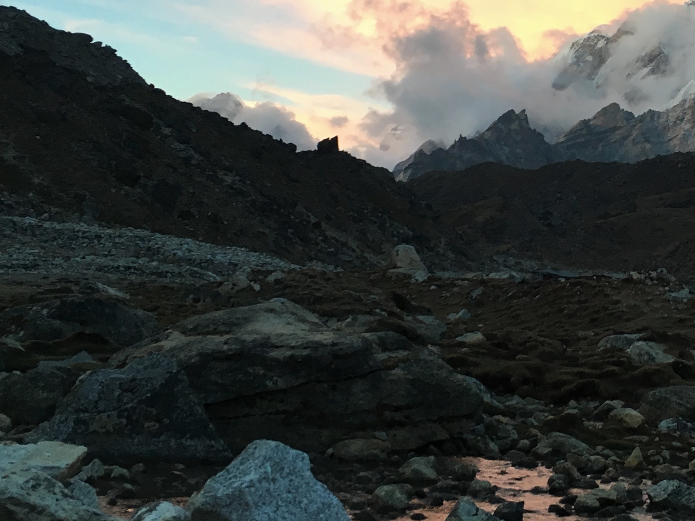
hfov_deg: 31.1
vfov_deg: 24.2
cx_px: 592
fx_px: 1205
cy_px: 156
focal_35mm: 60
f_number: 2.2
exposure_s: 1/33
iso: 80
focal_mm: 4.15
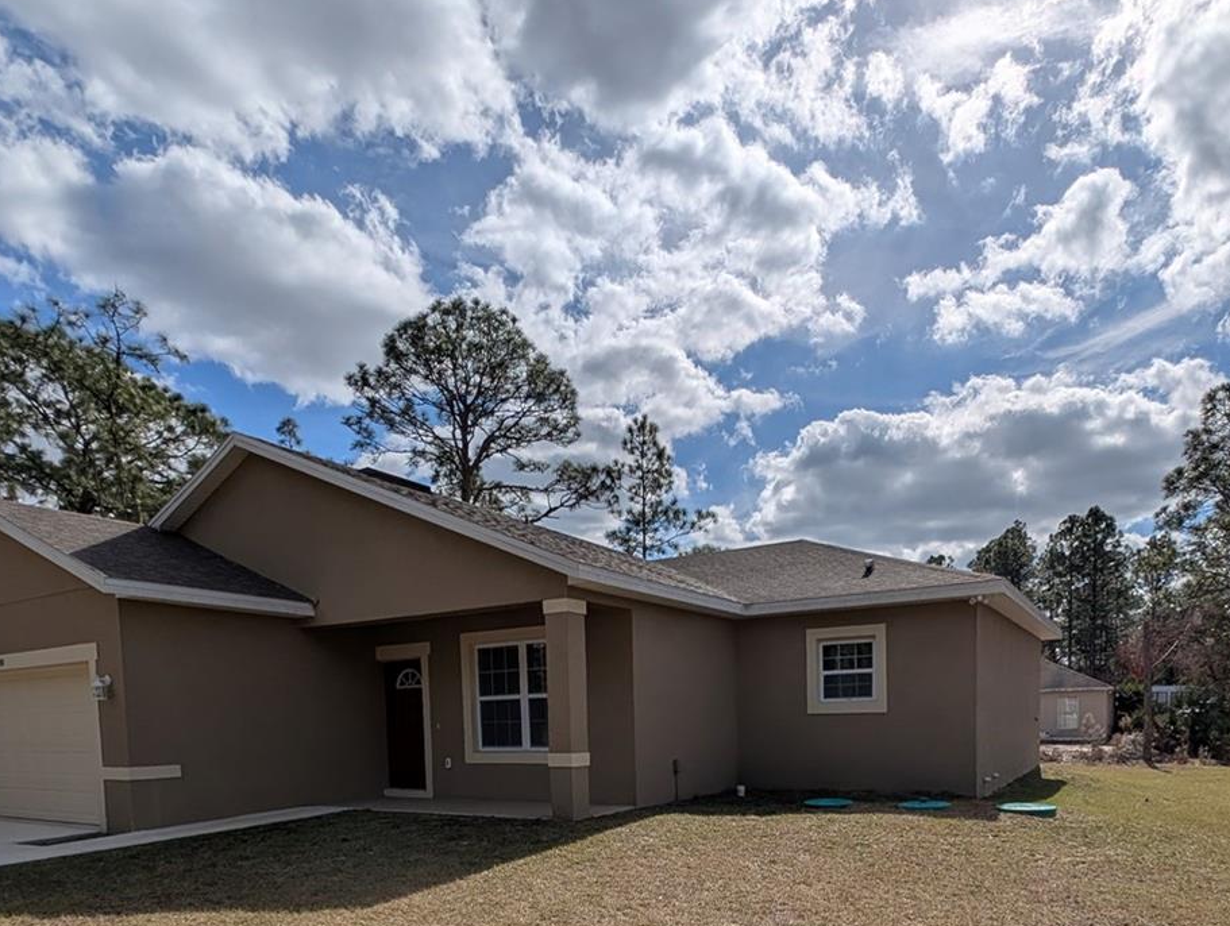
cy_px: 760
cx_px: 674
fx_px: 747
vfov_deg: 58.0
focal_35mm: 21
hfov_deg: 78.7
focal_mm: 2.23
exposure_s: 1/8475
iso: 40
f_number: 1.95
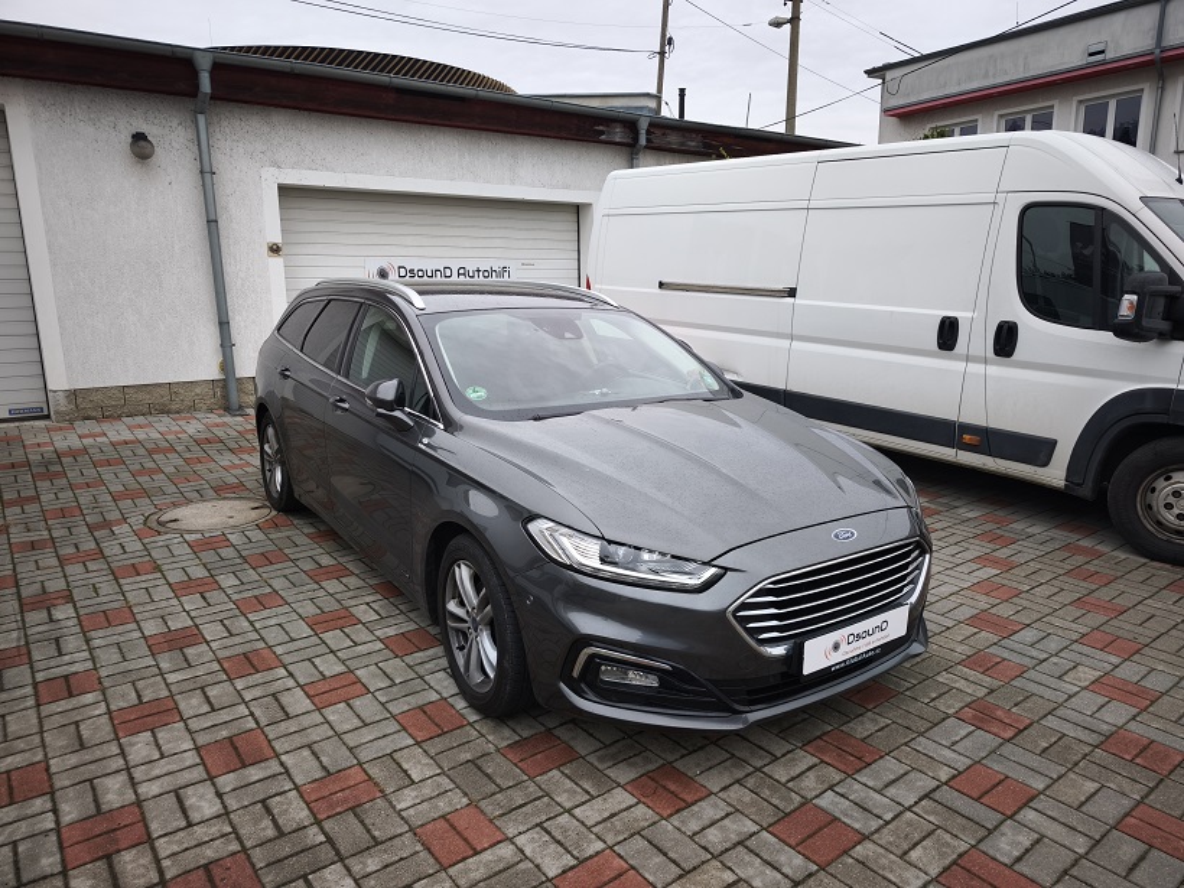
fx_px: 787
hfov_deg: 73.9
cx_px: 592
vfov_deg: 58.9
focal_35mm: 23
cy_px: 444
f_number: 1.6
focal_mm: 6.57
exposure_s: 1/166
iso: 50
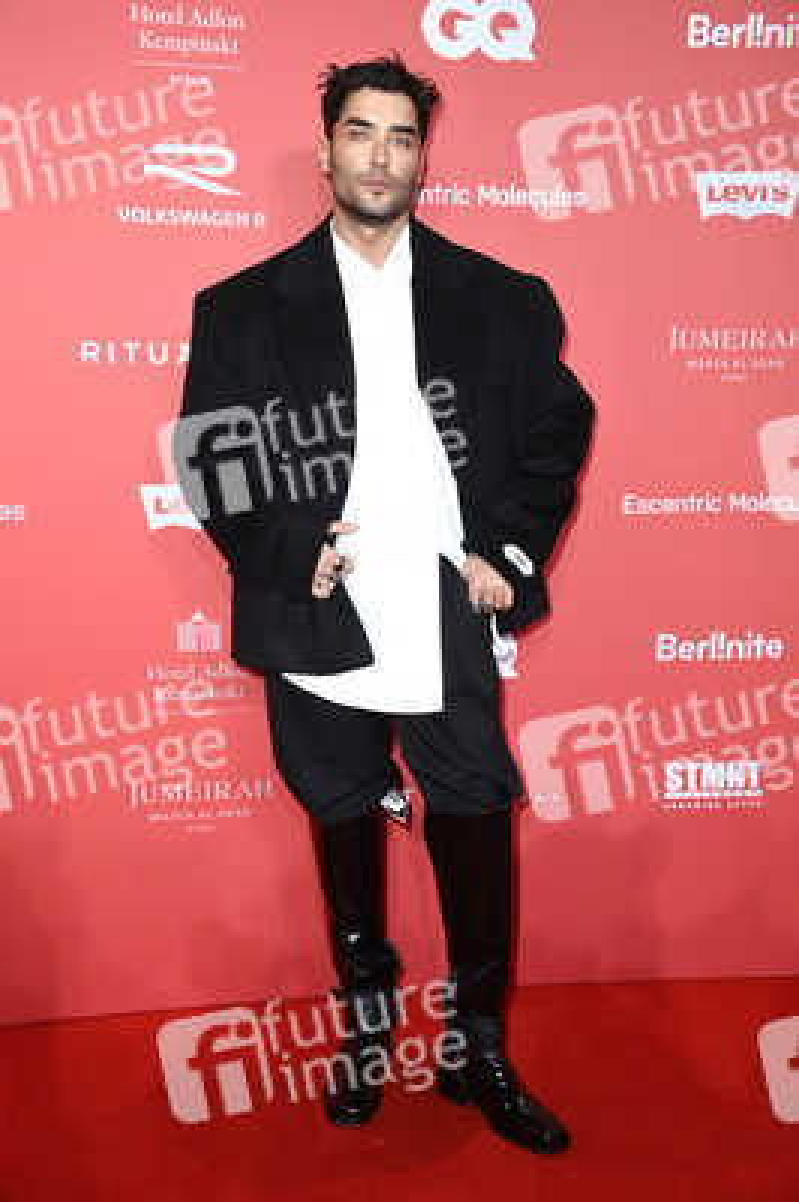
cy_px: 601
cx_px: 400
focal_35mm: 48
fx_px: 1601
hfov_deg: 28.0
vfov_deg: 41.1
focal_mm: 48
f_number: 5
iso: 800
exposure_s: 1/250
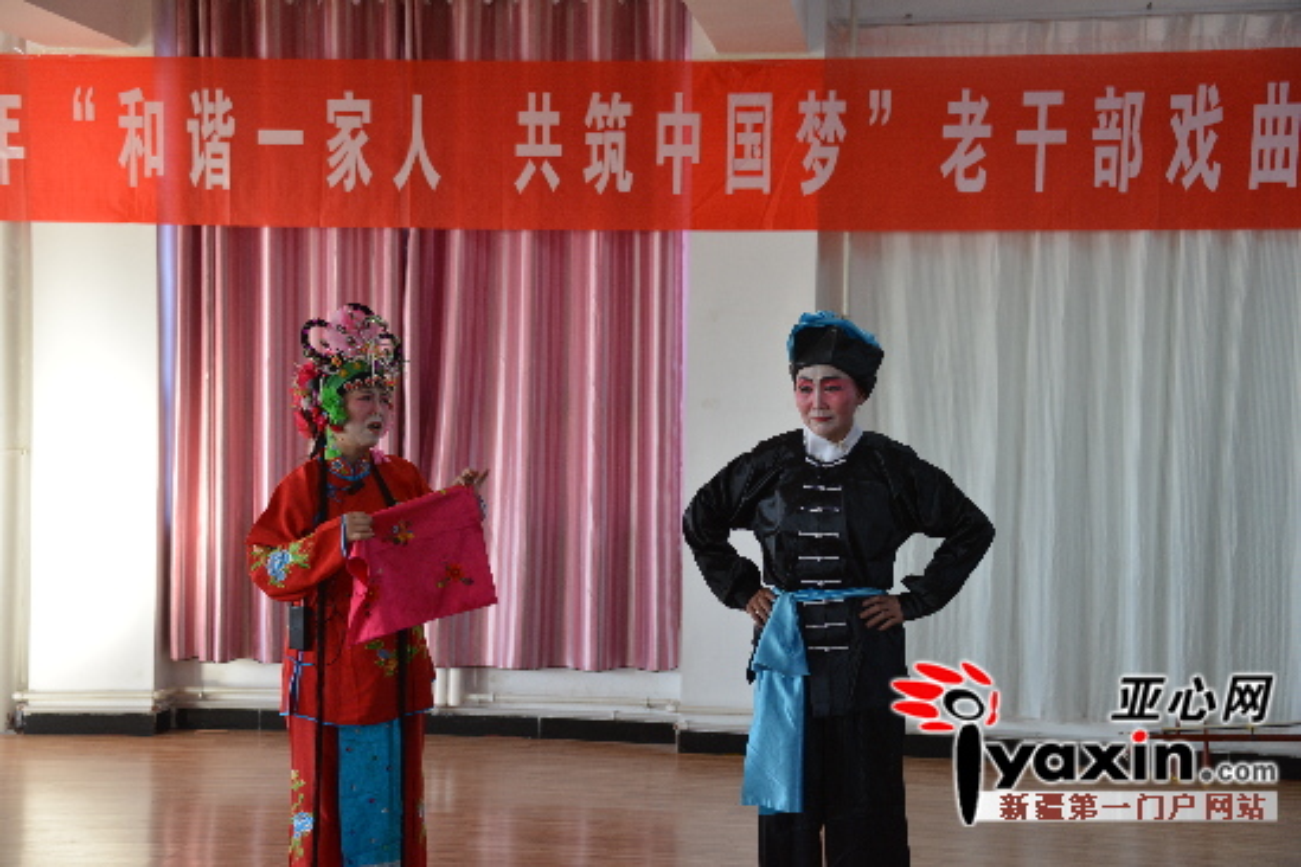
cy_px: 434
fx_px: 2240
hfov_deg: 32.4
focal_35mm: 62
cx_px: 650
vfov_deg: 21.9
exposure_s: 1/125
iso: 800
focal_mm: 62
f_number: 4.8
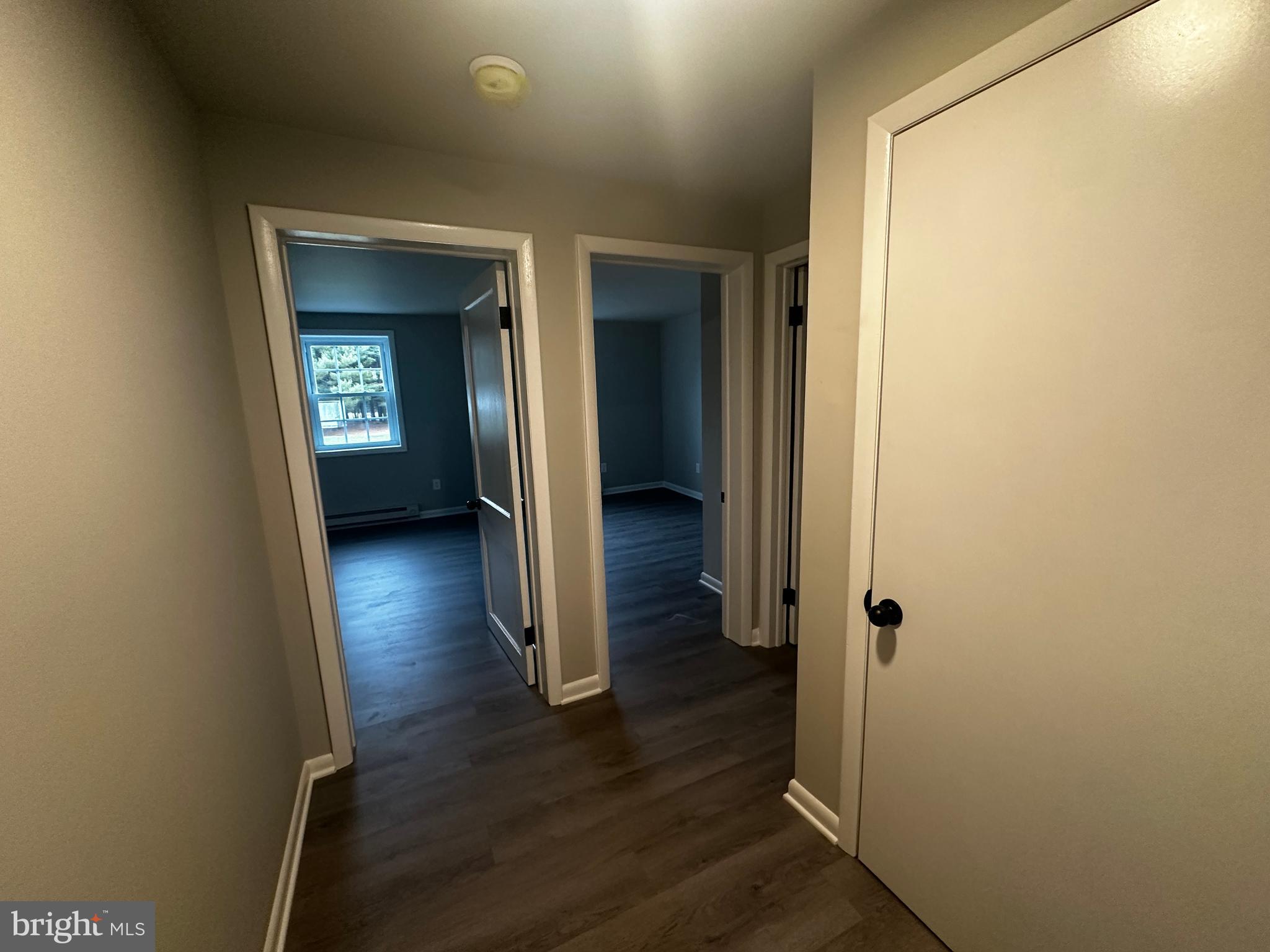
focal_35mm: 14
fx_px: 514
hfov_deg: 102.1
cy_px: 476
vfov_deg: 85.7
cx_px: 635
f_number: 2.2
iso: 250
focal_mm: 2.22
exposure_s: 1/60
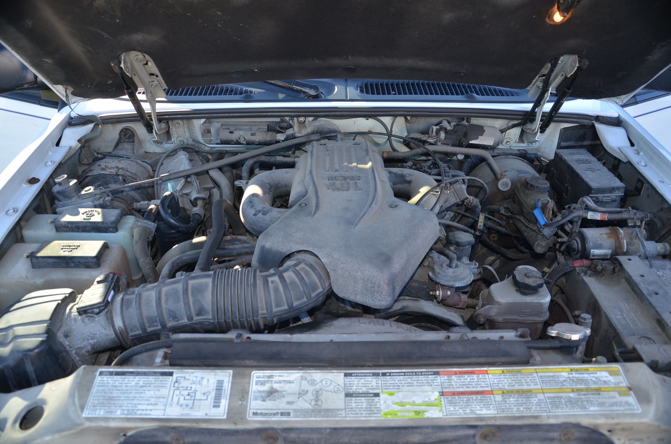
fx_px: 502
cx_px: 336
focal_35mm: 27
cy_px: 222
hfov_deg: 67.5
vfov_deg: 47.7
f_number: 3.5
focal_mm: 18
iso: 400
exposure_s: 1/100
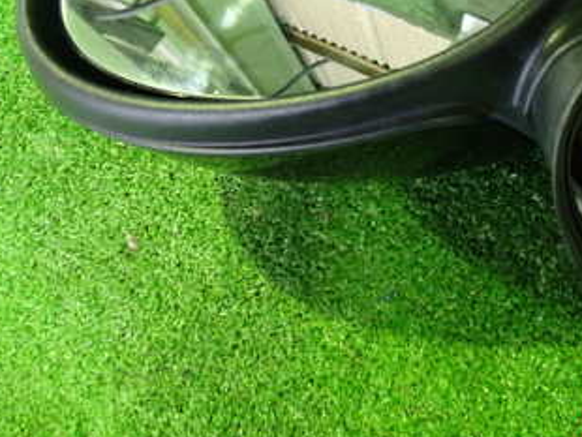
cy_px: 28
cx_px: 445
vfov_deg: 24.4
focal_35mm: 58
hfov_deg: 32.5
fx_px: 976
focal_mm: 5.4
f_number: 2.3
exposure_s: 1/25
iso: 800
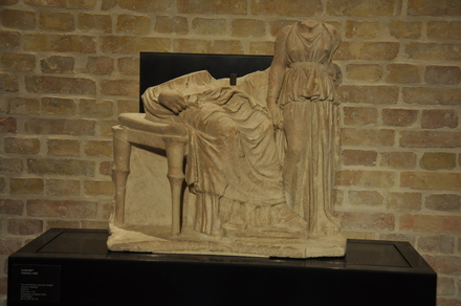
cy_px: 153
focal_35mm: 54
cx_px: 230
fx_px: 690
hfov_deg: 36.9
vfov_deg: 25.0
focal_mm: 36
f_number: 4.2
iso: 800
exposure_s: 1/60
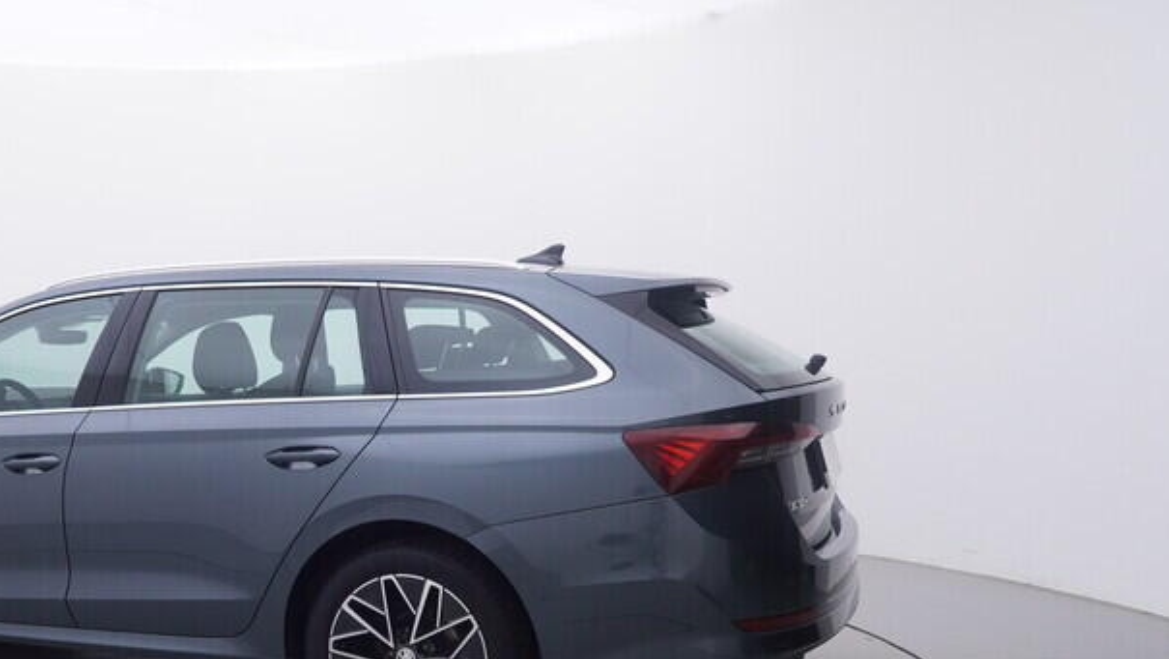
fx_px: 1237
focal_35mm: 40
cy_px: 489
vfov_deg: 29.4
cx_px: 236
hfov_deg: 47.8
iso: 200
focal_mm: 15
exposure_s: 1/80
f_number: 5
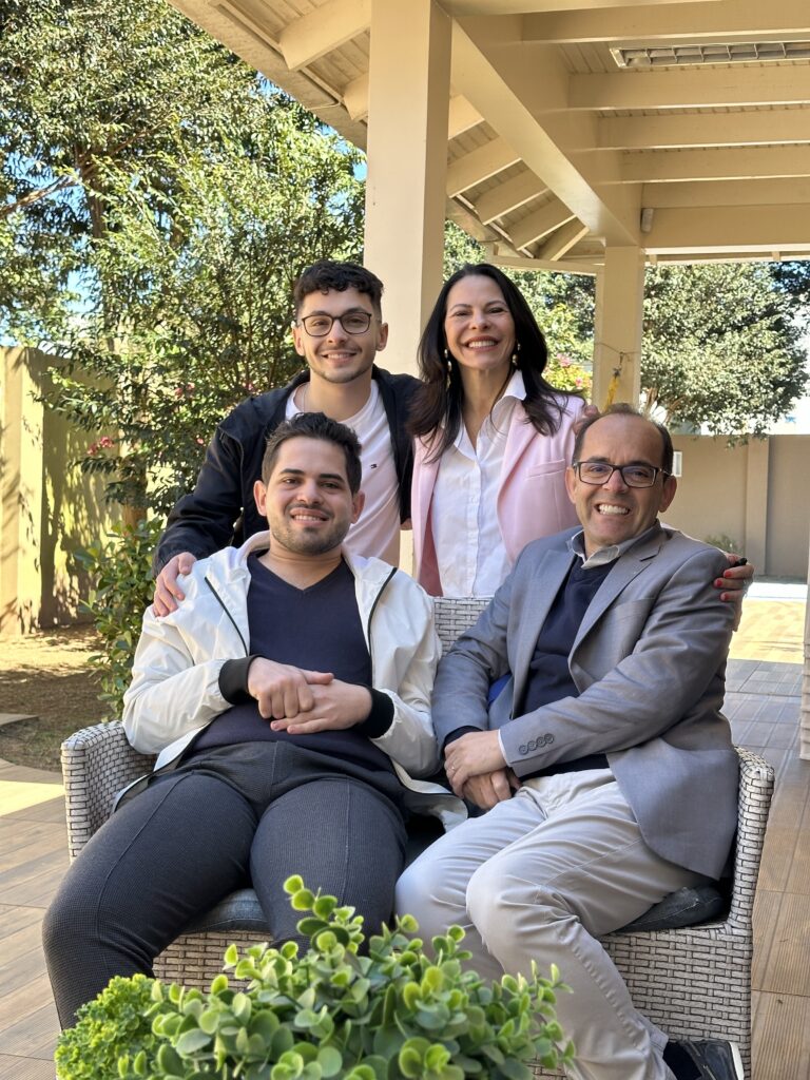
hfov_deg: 30.3
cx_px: 405
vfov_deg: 39.7
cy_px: 540
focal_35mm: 48
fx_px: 1498
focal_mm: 6.86
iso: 64
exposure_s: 1/302
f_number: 1.78
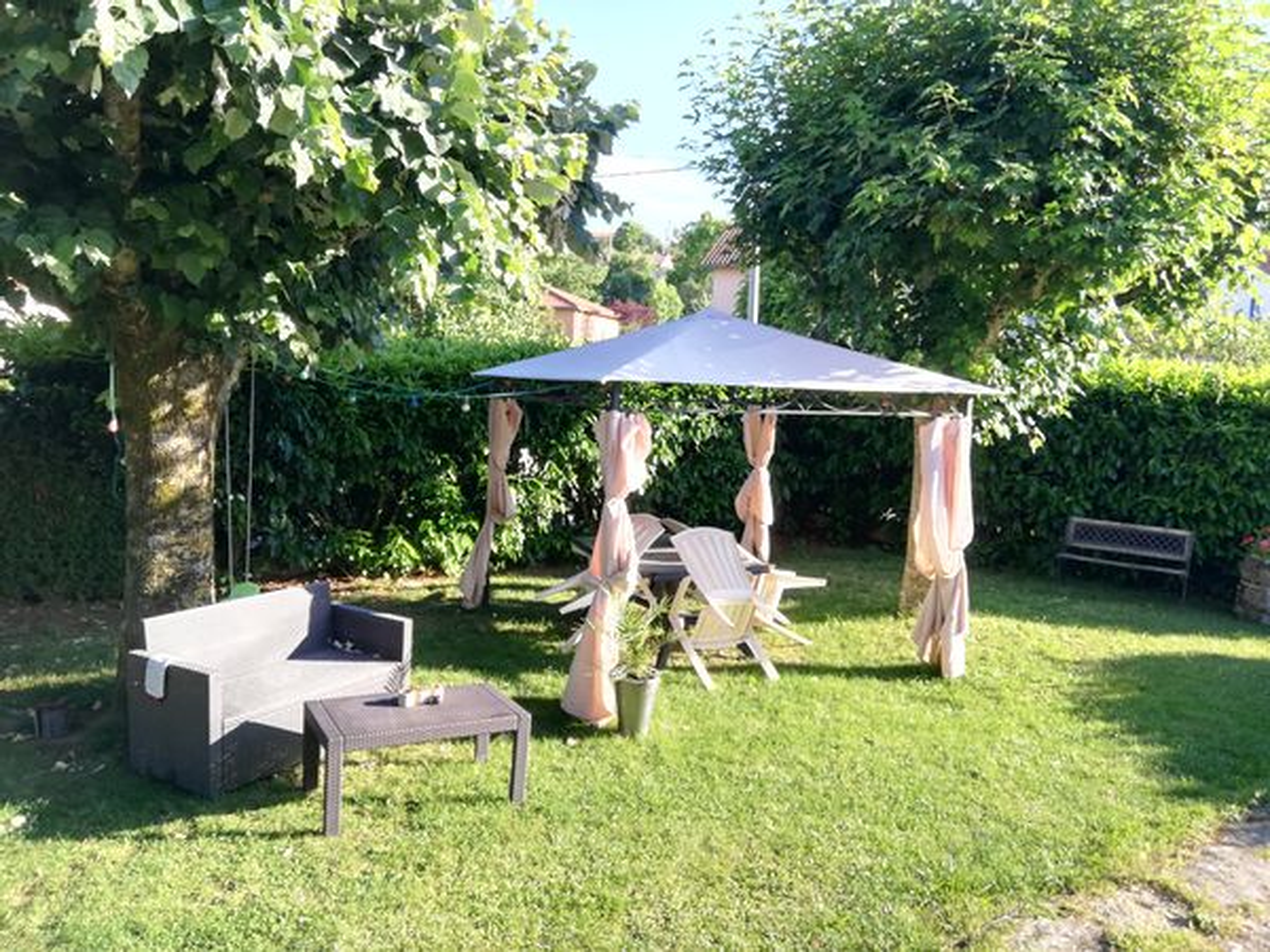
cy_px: 476
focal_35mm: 26
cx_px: 635
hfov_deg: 67.3
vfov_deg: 53.1
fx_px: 954
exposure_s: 1/168
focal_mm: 3.81
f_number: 2.2
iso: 50
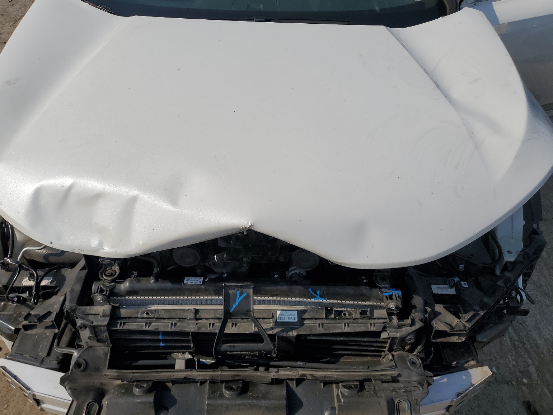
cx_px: 270
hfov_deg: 65.3
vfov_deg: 51.4
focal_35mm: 27
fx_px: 431
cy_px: 202
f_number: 1.5
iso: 50
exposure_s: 1/10000
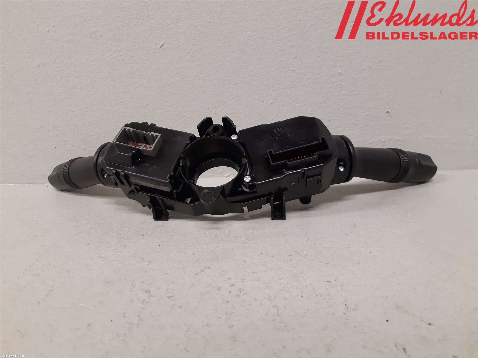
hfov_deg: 67.3
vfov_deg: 53.1
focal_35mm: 26
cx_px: 239
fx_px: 359
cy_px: 179
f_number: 1.7
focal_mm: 3.93
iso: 200
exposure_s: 1/50
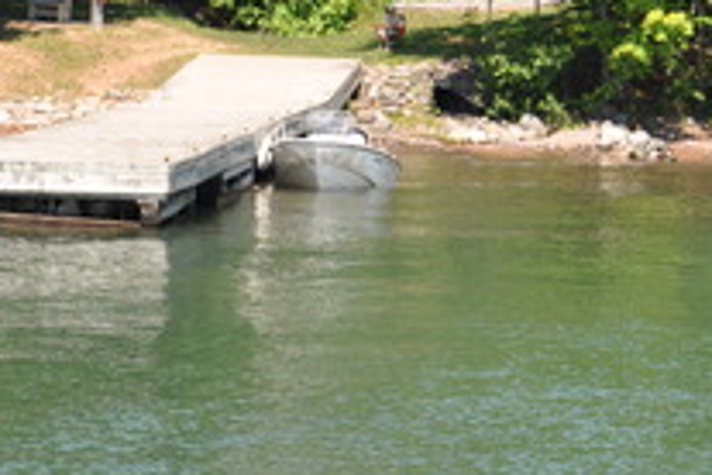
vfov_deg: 5.7
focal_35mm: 239
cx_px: 482
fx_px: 4727
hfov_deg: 8.6
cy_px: 45
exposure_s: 1/250
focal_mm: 66
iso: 200
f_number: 8
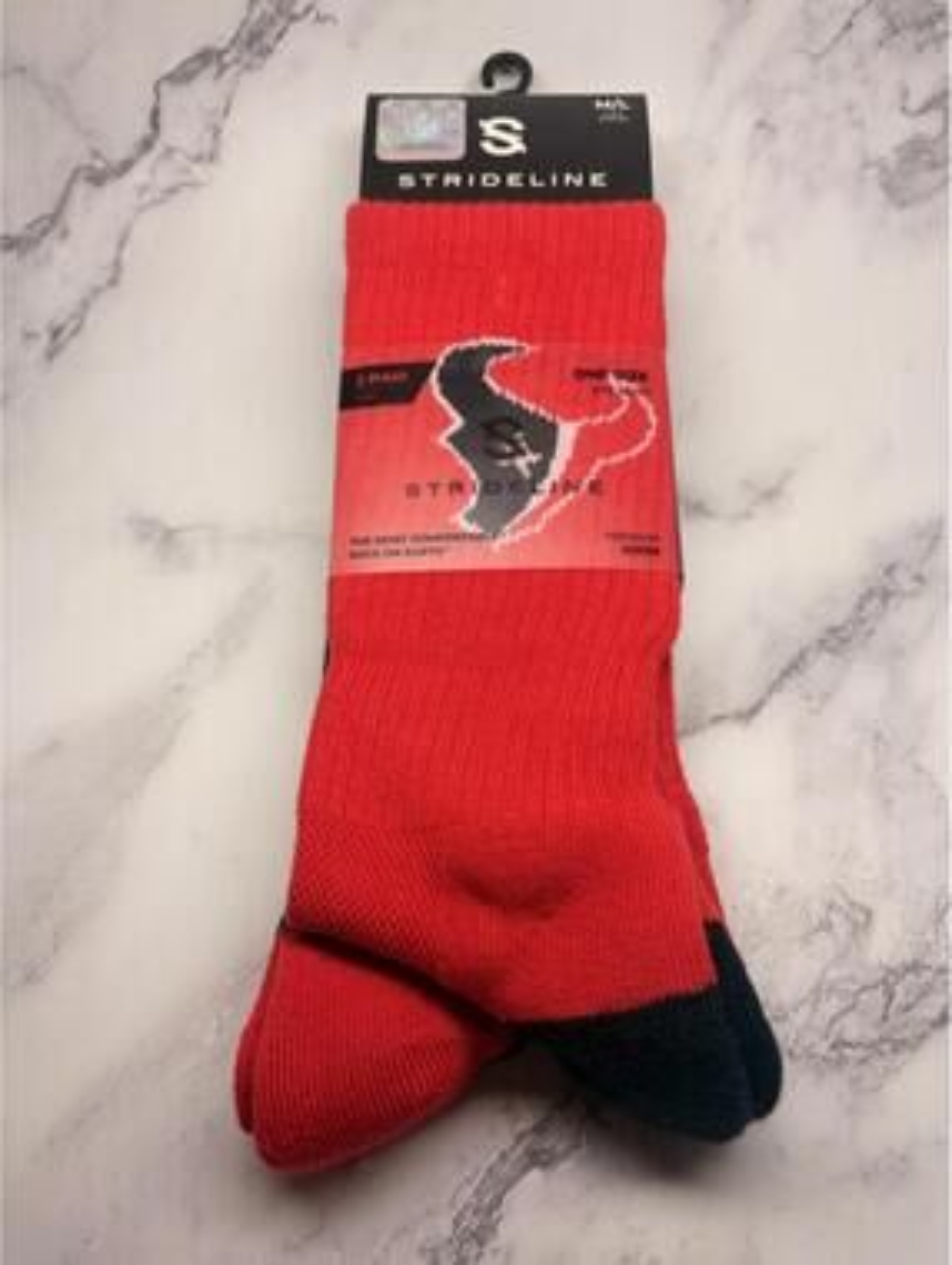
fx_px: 951
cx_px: 476
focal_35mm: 26
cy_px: 632
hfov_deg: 53.2
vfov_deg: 67.2
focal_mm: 5.96
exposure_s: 1/552
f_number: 1.6
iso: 50
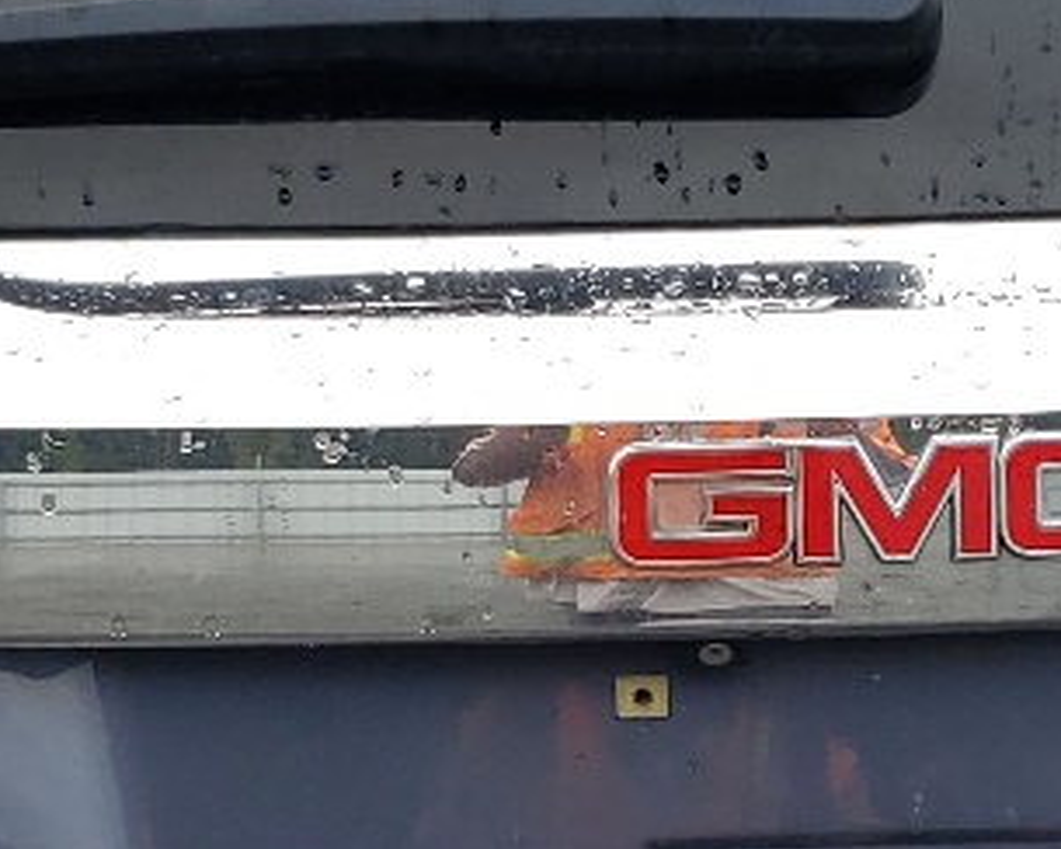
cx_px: 769
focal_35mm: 133
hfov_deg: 14.4
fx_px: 4176
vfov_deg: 11.6
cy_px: 696
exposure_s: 1/2000
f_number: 1.5
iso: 50
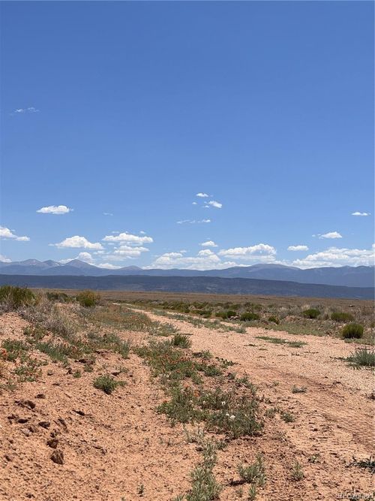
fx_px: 751
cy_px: 250
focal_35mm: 52
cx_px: 188
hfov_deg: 28.0
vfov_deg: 36.8
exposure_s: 1/5076
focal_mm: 5.96
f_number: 1.6
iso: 32
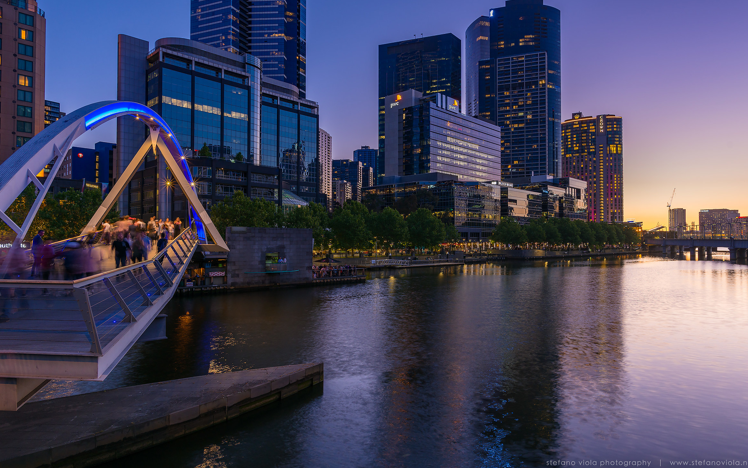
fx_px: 428
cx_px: 379
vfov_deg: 57.2
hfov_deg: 82.3
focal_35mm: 21
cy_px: 216
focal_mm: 20
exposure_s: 1.6
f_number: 8
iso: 100
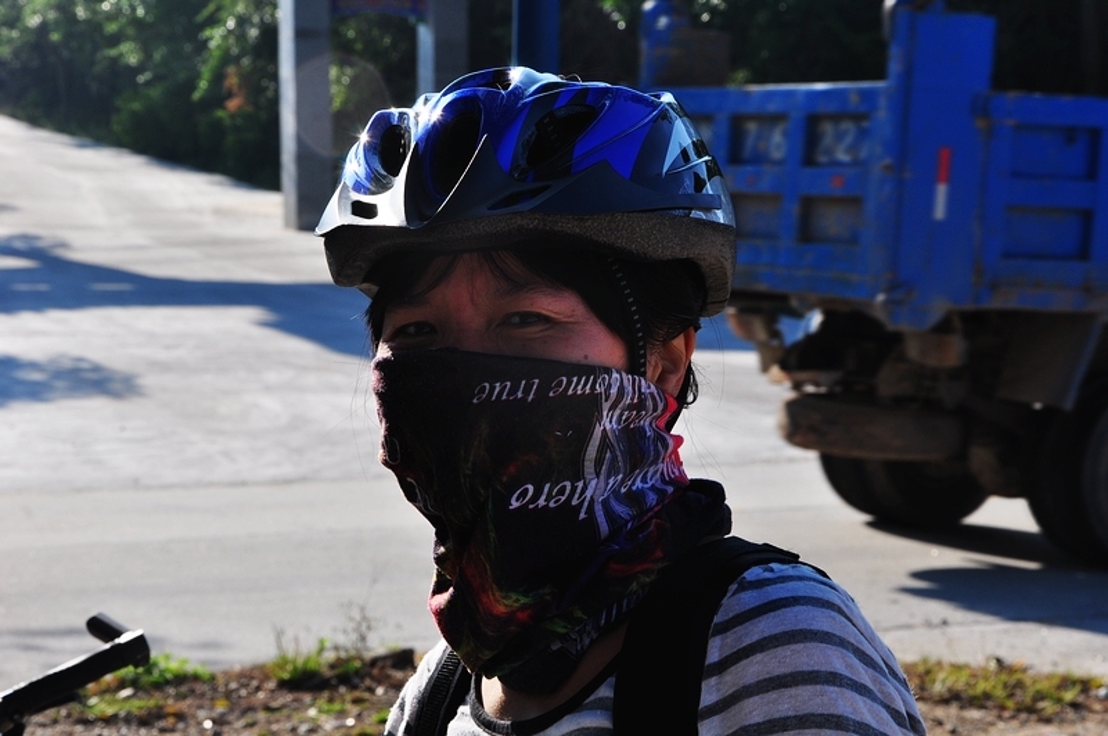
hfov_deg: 19.5
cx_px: 554
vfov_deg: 13.0
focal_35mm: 105
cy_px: 368
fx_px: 3227
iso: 200
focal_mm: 70
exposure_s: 1/125
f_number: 14
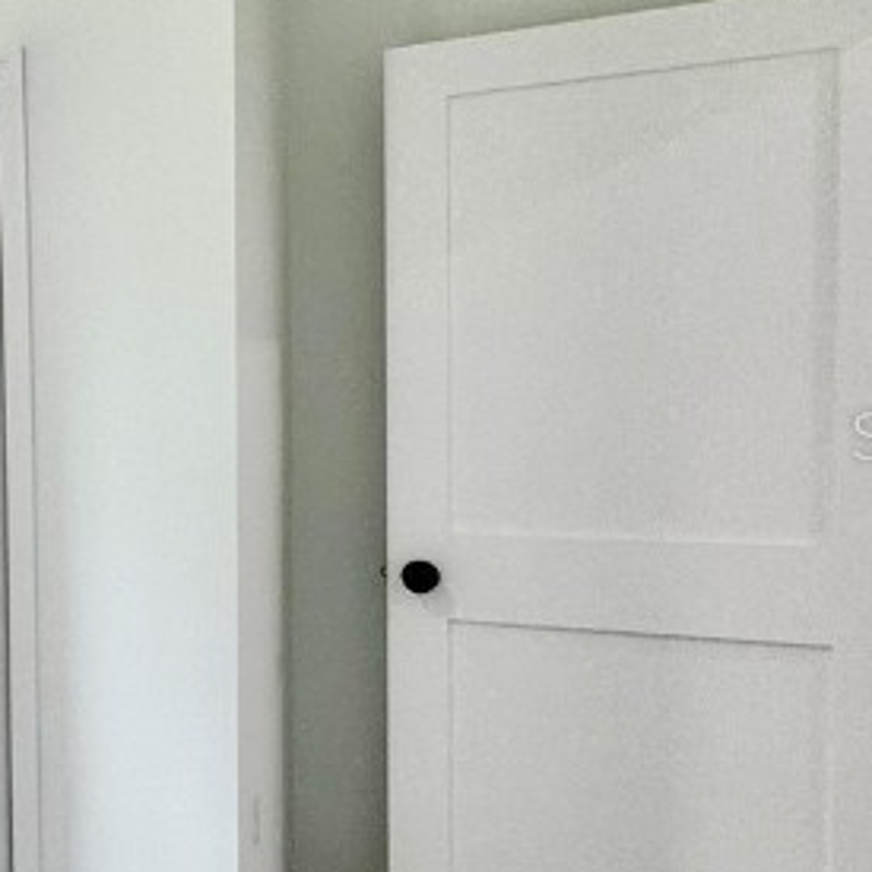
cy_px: 434
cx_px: -472
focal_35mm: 46
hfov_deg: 25.9
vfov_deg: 36.8
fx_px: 1311
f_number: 2.2
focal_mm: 2.22
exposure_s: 1/120
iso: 80
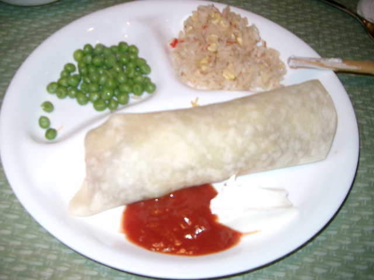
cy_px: 140
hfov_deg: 50.1
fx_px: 400
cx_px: 187
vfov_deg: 38.7
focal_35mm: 37
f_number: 2.6
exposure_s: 1/60
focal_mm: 7.6
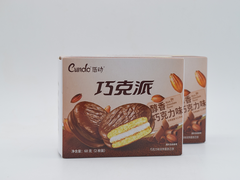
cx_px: 130
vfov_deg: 18.7
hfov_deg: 24.7
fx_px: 548
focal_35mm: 79
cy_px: 90
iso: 400
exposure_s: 1/60
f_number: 9
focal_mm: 48
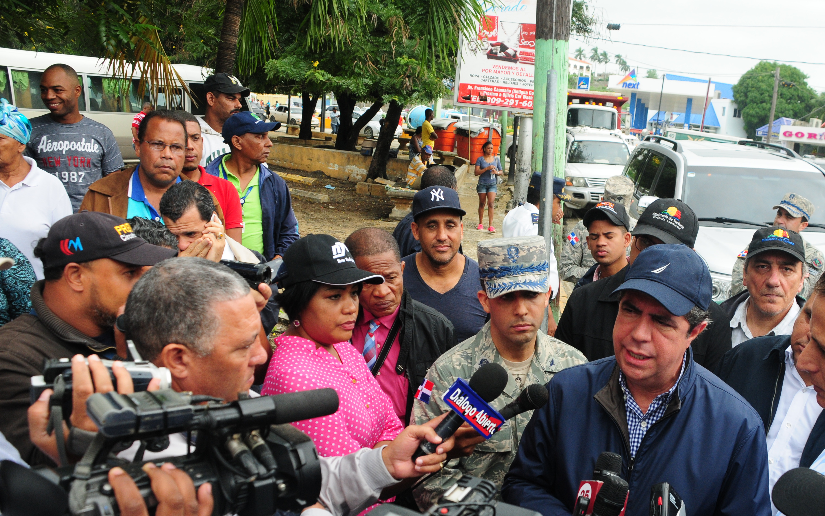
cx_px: 481
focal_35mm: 33
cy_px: 328
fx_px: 742
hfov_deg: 57.8
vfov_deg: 38.0
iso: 500
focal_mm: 18
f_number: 6.3
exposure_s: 1/160
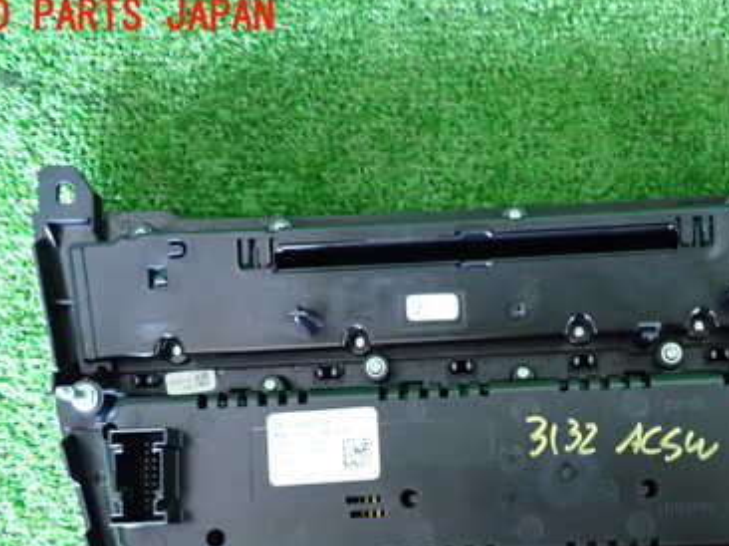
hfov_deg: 44.8
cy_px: 440
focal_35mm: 41
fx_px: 863
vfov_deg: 34.0
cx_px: 510
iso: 800
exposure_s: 1/30
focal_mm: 4.5
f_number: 2
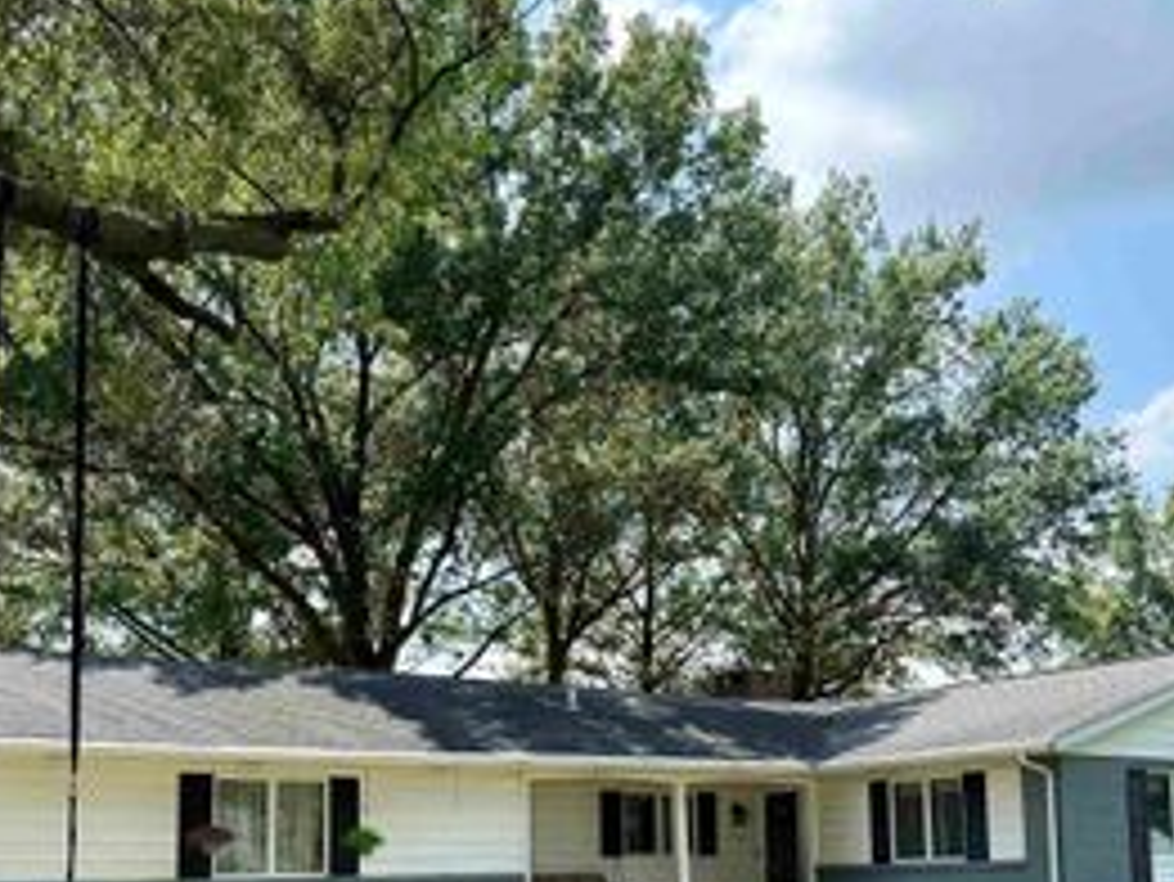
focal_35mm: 46
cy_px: 709
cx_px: 652
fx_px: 1561
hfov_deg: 41.2
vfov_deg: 30.7
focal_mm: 6.76
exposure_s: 1/3021
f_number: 1.78
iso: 100
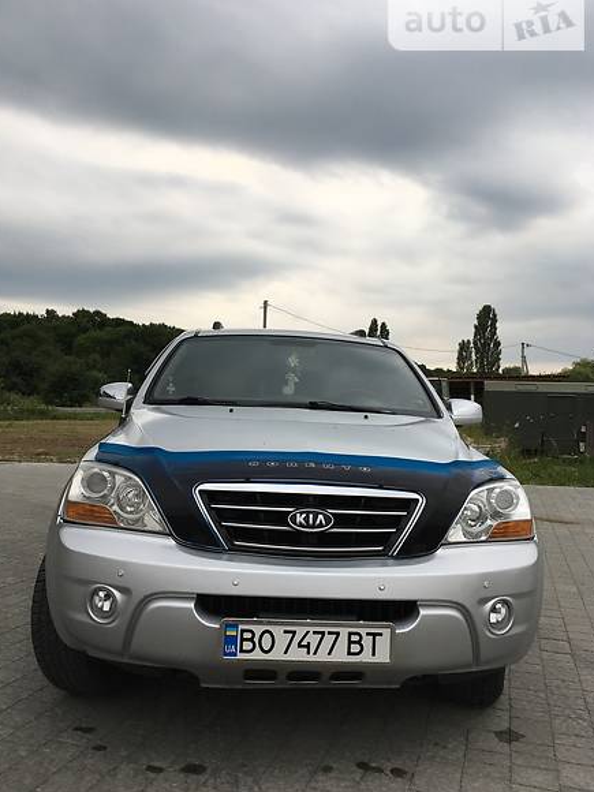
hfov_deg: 46.8
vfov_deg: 60.0
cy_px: 385
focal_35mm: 30
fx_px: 686
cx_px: 298
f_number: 2.2
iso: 25
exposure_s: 1/400
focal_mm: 4.2
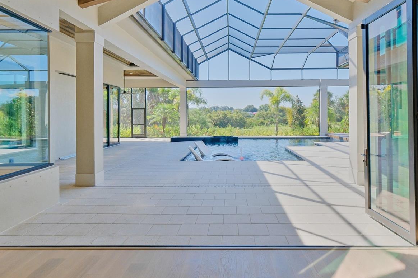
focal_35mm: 22
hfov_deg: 78.5
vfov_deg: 56.9
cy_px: 117
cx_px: 224
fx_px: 255
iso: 640
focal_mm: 10.8
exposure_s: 1/800
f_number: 4
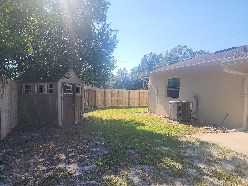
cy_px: 95
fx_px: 172
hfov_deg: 71.6
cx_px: 126
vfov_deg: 56.8
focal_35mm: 24
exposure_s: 1/692
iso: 12
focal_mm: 6.4
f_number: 1.8
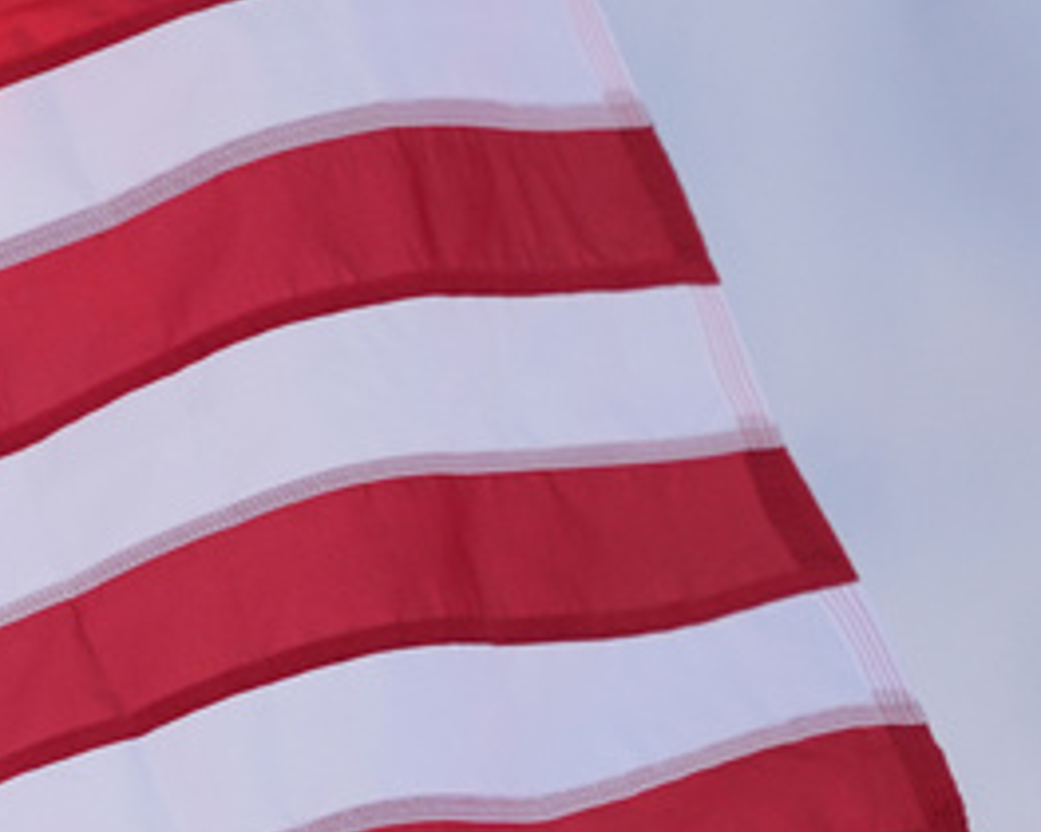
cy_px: 200
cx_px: -906
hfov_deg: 3.5
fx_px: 16902
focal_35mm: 549
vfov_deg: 2.8
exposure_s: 1/20000
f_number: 2
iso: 500
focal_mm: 150
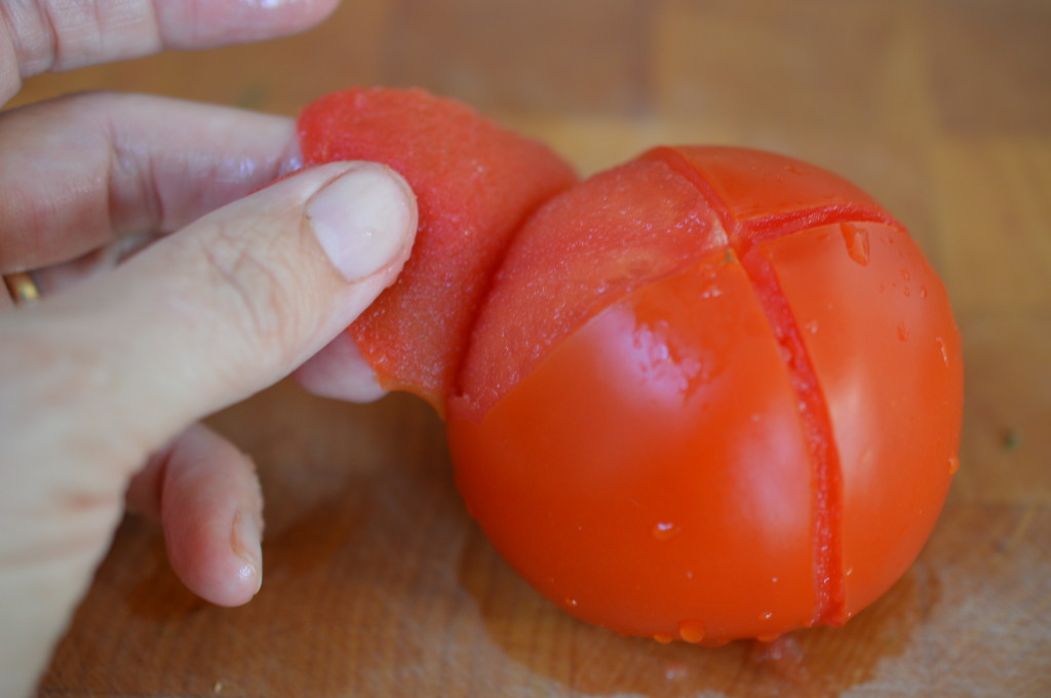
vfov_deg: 22.6
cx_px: 526
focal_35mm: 60
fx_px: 1749
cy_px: 349
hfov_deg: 33.4
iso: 400
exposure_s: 1/60
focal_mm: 40
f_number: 3.2
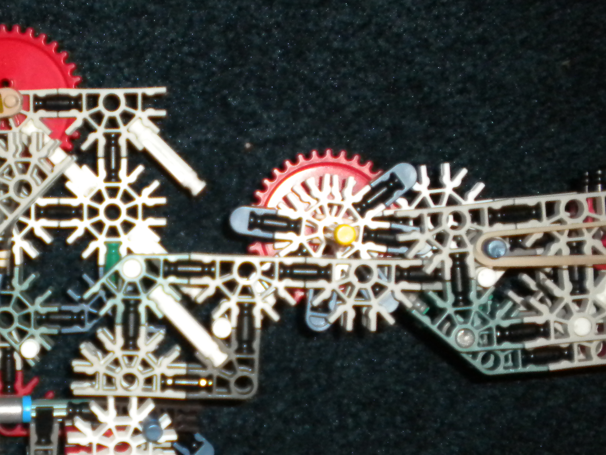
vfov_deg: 24.4
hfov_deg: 31.2
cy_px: 283
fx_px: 1050
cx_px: 105
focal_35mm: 60
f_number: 3.1
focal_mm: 6.3
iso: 400
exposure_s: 1/30
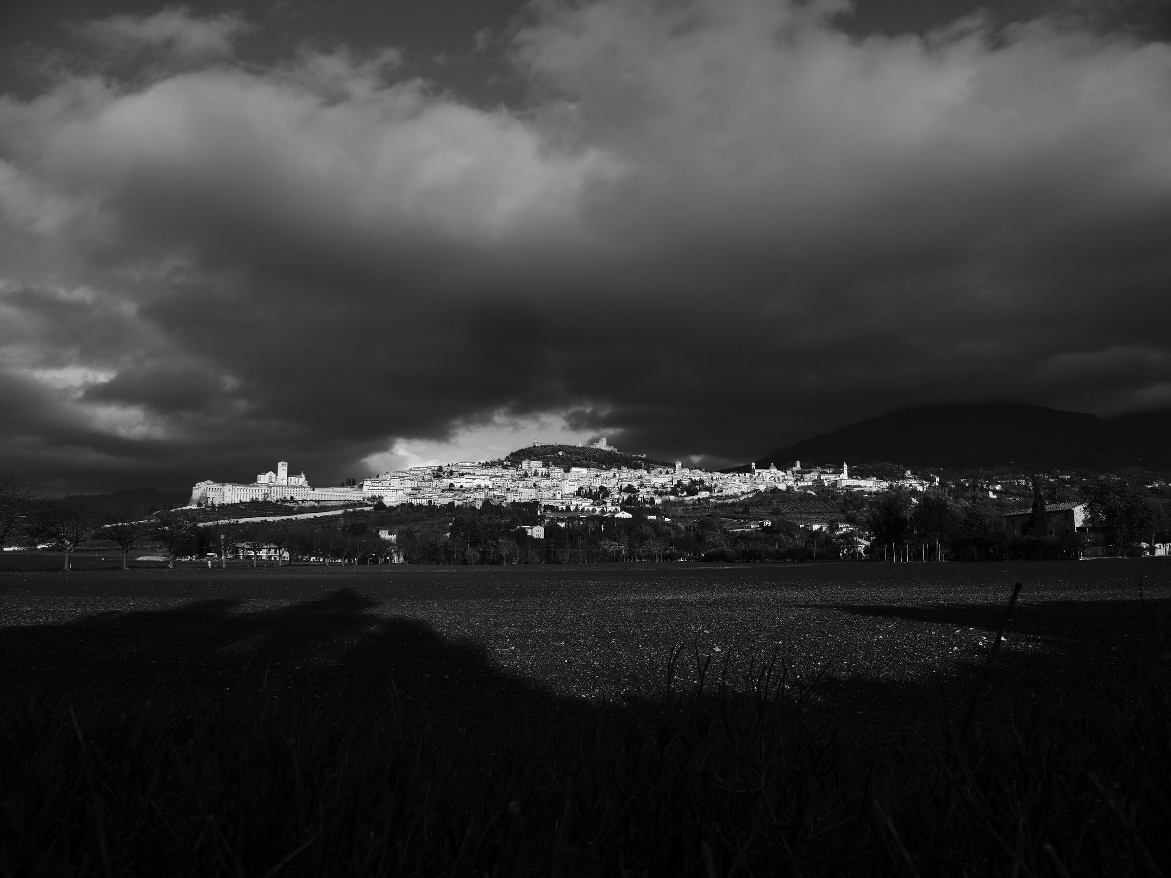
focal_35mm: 24
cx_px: 586
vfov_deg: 56.8
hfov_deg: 71.6
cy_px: 439
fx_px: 812
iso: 200
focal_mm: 12
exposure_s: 1/640
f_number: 5.6
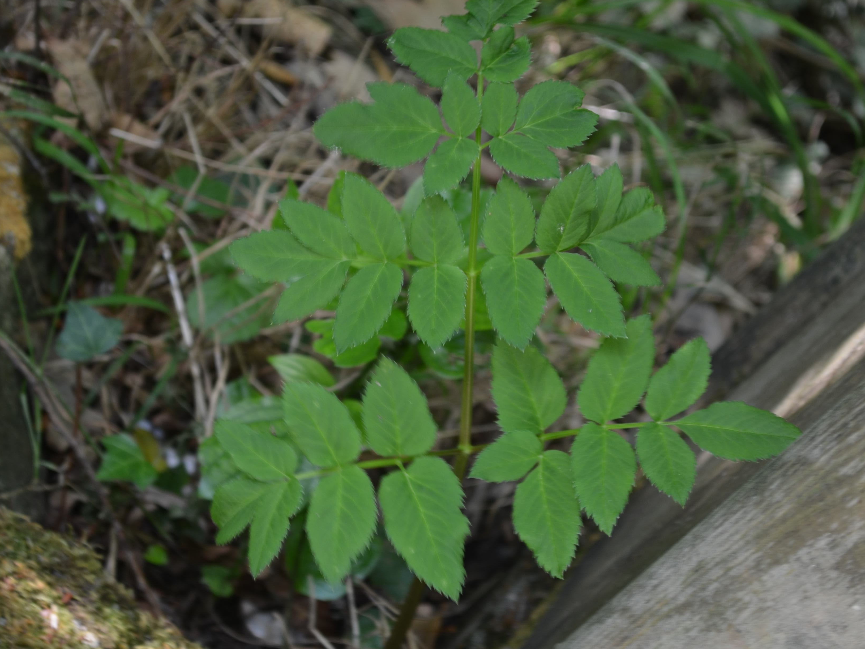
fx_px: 2992
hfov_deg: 16.5
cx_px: 432
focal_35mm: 120
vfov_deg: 12.4
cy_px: 386
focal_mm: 55
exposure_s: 1/13
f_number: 5.6
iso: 100
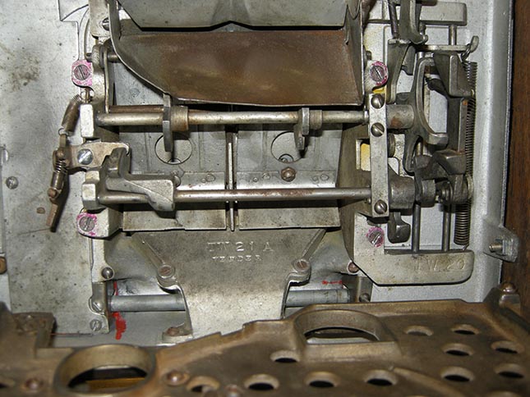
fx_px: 613
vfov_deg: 36.0
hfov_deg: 46.8
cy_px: 198
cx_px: 265
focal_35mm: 40
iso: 64
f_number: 2.9
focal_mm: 8.5
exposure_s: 1/60
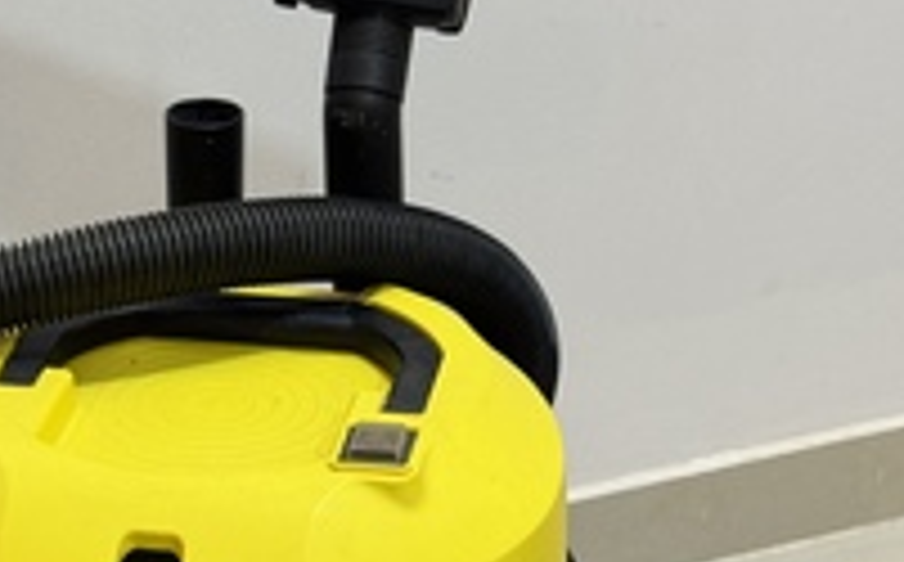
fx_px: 2854
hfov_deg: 17.9
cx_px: 218
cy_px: 623
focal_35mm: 116
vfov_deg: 11.1
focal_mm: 6.76
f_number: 1.78
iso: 160
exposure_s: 1/60
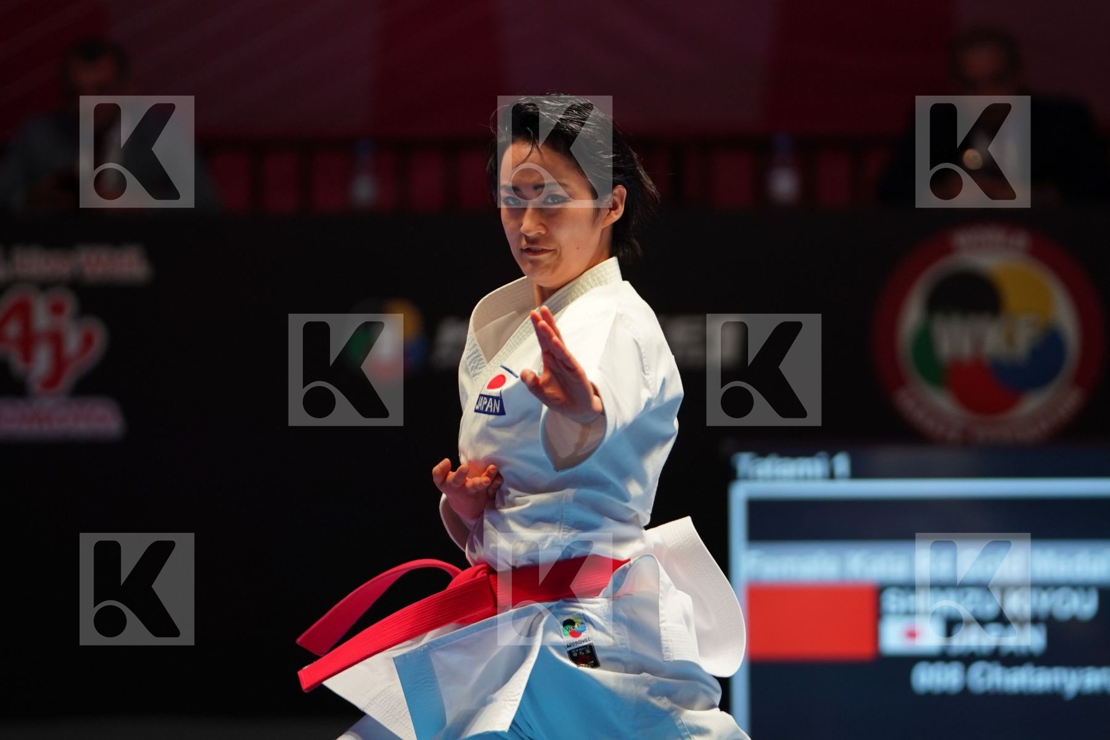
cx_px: 555
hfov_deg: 7.7
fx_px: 8232
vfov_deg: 5.1
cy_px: 370
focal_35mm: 267
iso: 1000
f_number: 2.8
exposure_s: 1/500
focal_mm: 178
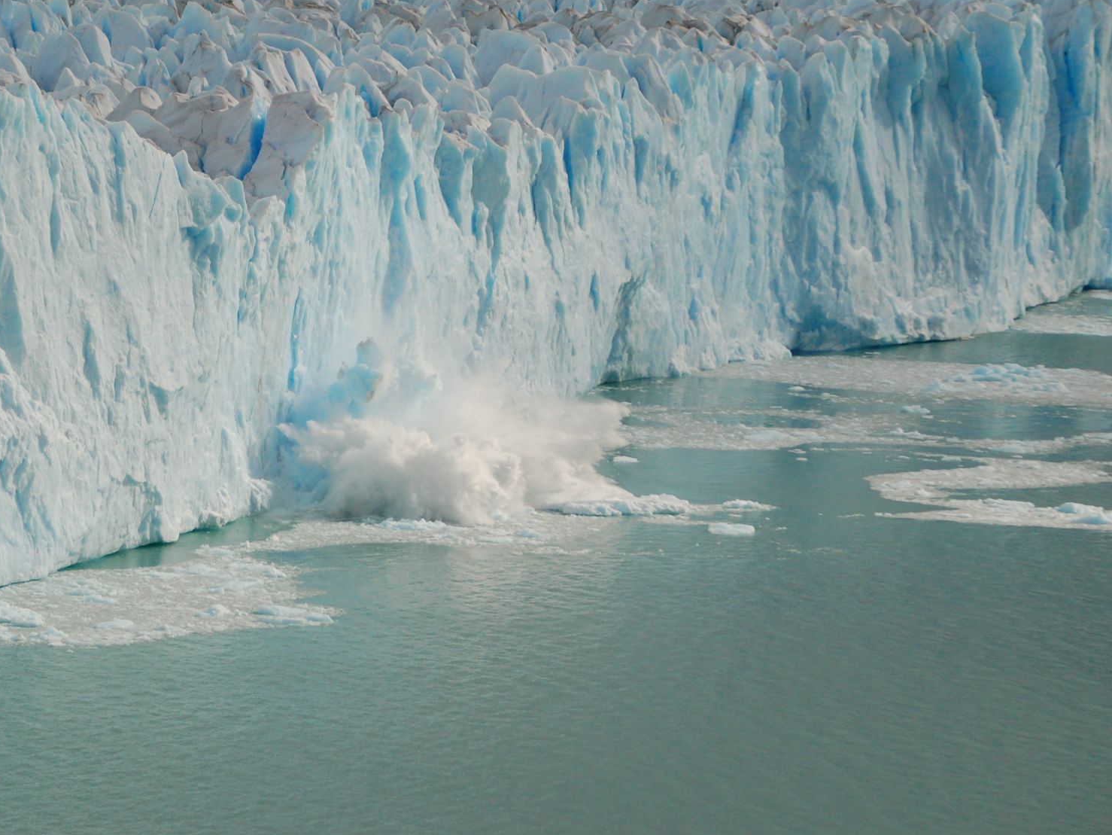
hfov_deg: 10.4
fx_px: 6094
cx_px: 390
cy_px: 325
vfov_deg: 7.8
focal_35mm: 190
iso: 800
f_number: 10
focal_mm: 95
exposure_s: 1/1250
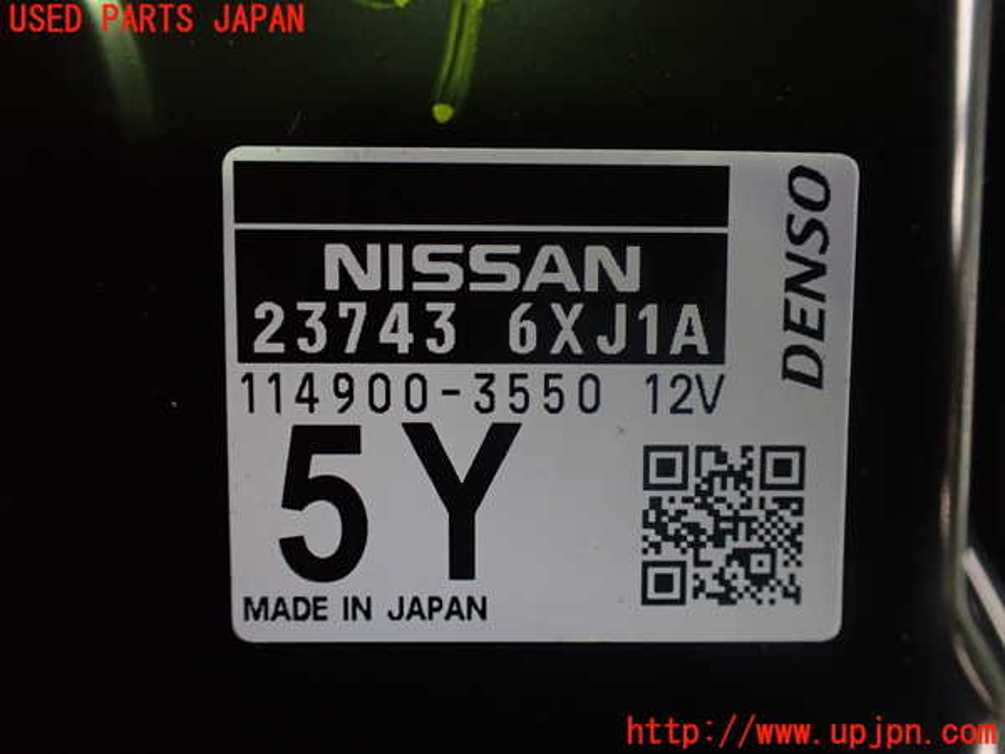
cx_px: 502
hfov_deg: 60.0
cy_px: 377
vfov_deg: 46.8
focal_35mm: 30
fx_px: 871
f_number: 2.3
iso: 800
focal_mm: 5.4
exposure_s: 1/80
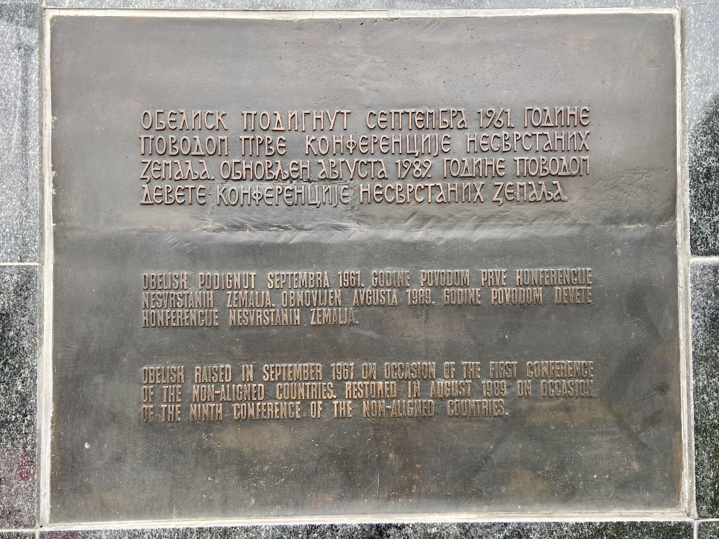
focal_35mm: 26
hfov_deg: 67.3
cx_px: 360
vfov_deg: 53.1
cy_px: 270
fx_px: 540
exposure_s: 1/129
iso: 32
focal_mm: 4.25
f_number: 1.8
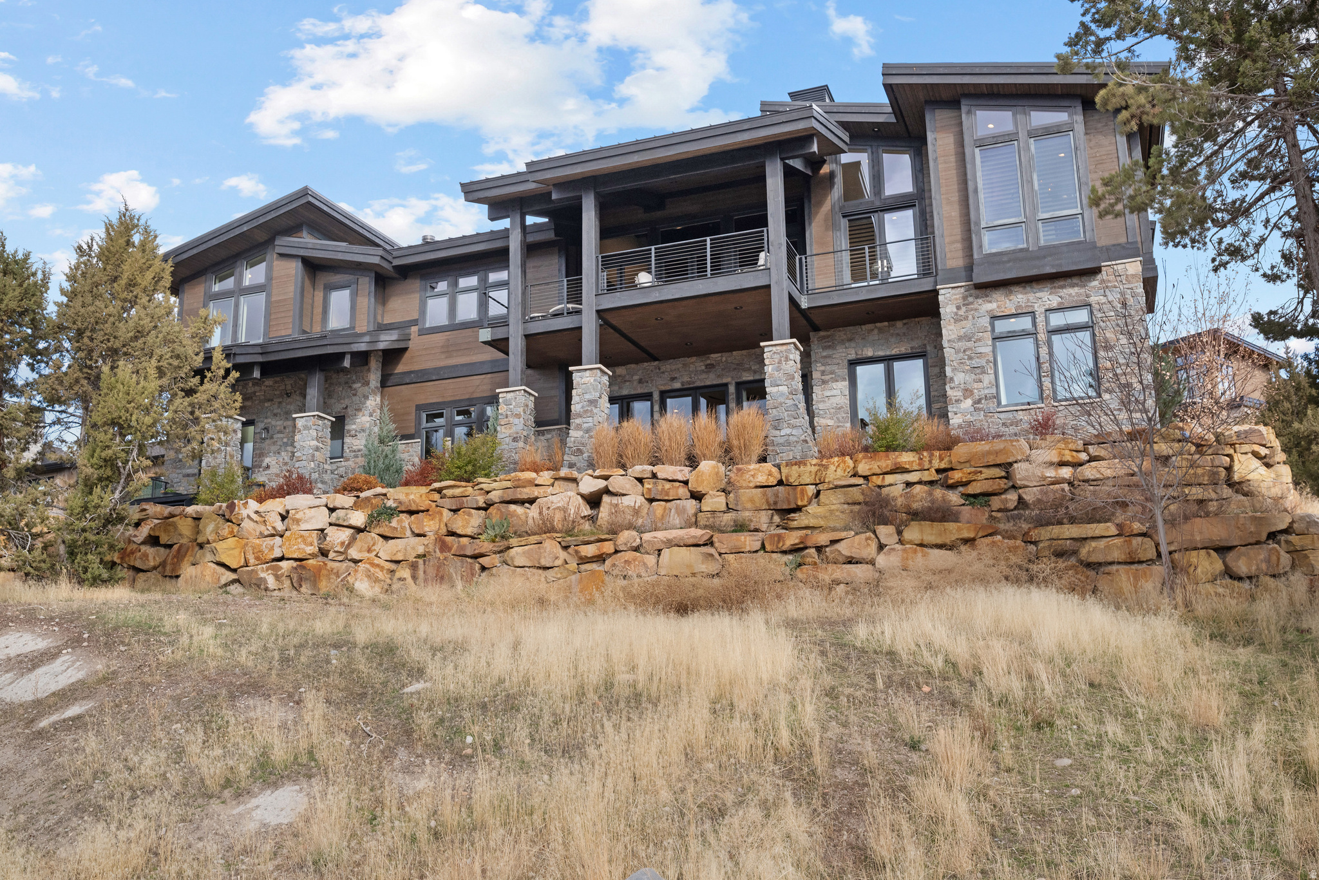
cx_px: 660
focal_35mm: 30
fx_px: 1099
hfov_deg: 61.9
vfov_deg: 43.6
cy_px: 440
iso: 800
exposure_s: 1/125
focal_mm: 30
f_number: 8
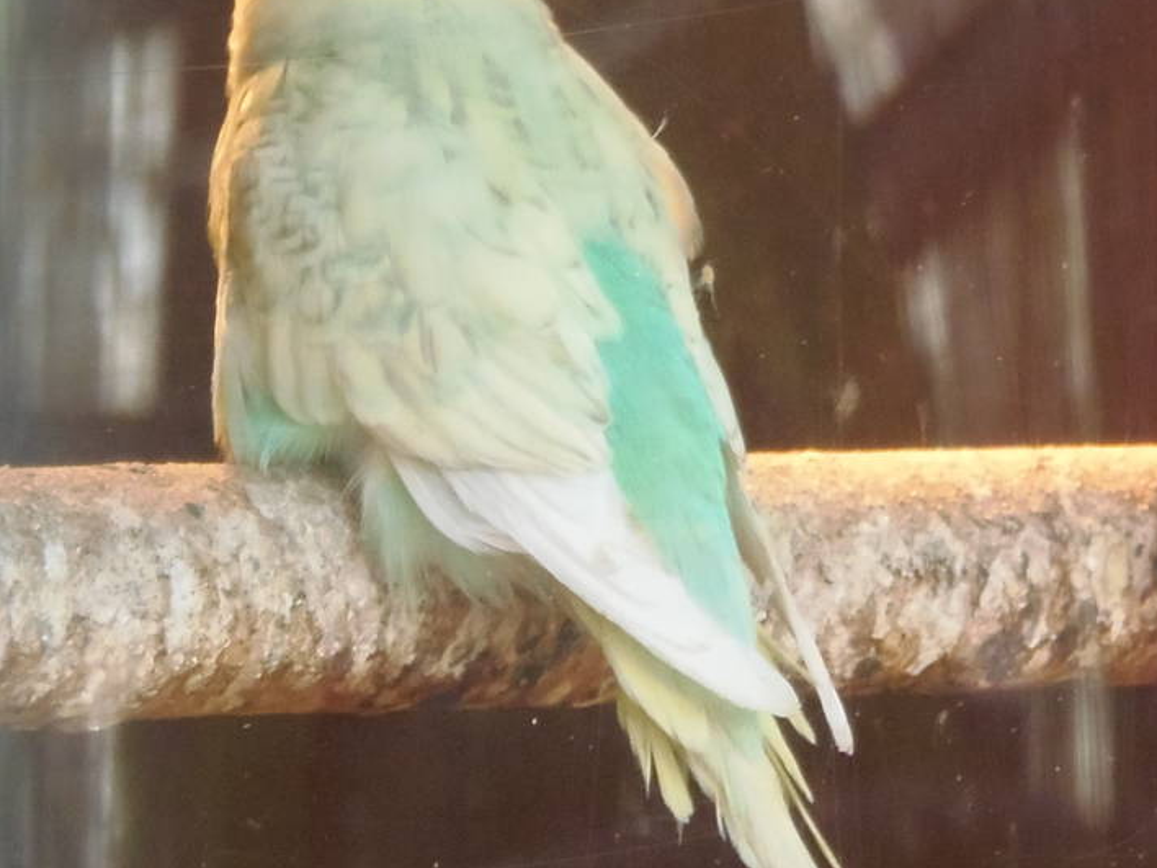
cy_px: 360
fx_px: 15943
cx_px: 547
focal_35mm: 477
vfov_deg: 3.1
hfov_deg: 4.2
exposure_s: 1/60
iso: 250
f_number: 5
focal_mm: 39.2
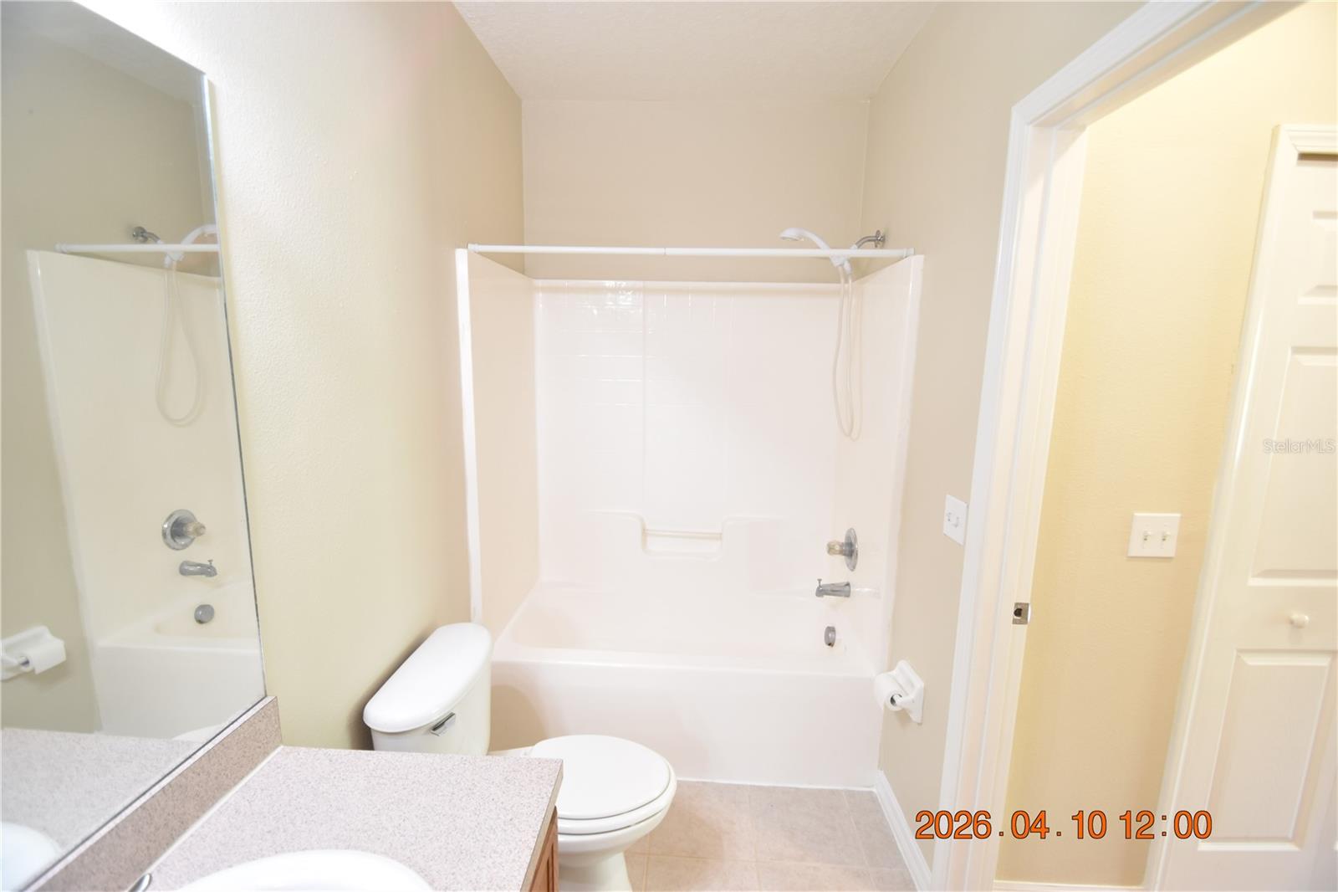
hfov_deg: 100.4
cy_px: 446
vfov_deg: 77.3
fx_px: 557
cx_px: 669
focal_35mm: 15
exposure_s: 1/45
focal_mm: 10
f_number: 3.5
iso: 800
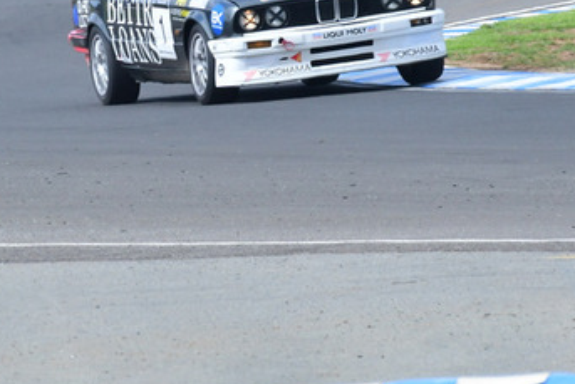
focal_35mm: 1748
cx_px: 82
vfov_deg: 0.8
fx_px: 27930
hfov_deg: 1.2
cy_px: -32
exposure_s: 1/640
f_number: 10
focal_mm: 500
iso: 640
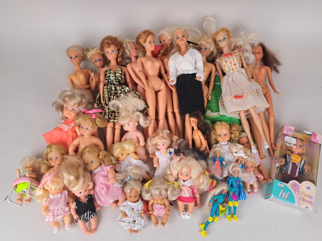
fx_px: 260
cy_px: 122
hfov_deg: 63.4
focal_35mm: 28
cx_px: 169
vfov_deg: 49.7
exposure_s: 1/100
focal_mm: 5.23
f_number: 1.8
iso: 50
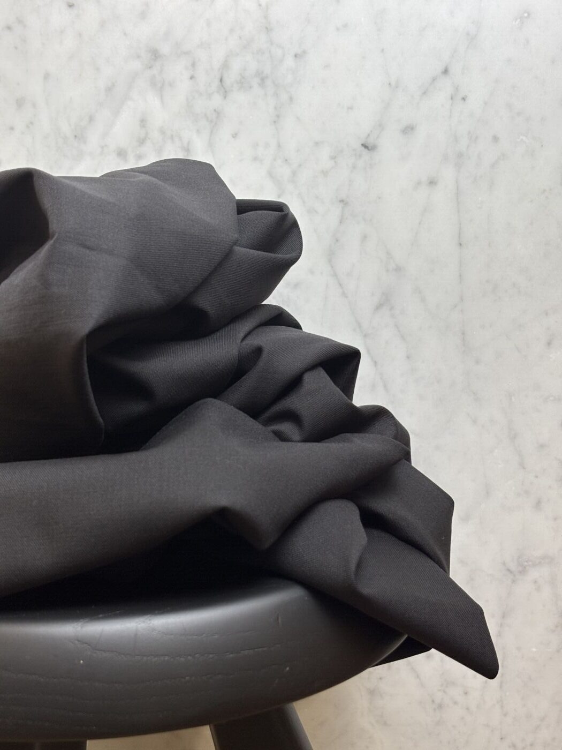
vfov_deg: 36.8
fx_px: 1126
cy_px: 375
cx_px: 281
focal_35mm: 52
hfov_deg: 28.0
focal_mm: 5.96
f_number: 1.6
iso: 50
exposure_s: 1/103
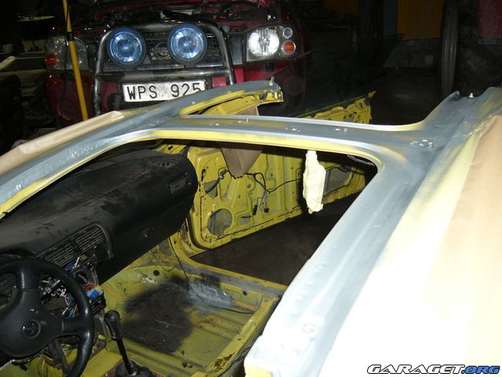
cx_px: 251
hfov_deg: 52.6
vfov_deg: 40.7
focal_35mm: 35
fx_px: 508
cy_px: 188
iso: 200
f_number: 2.8
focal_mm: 5.8
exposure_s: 1/60
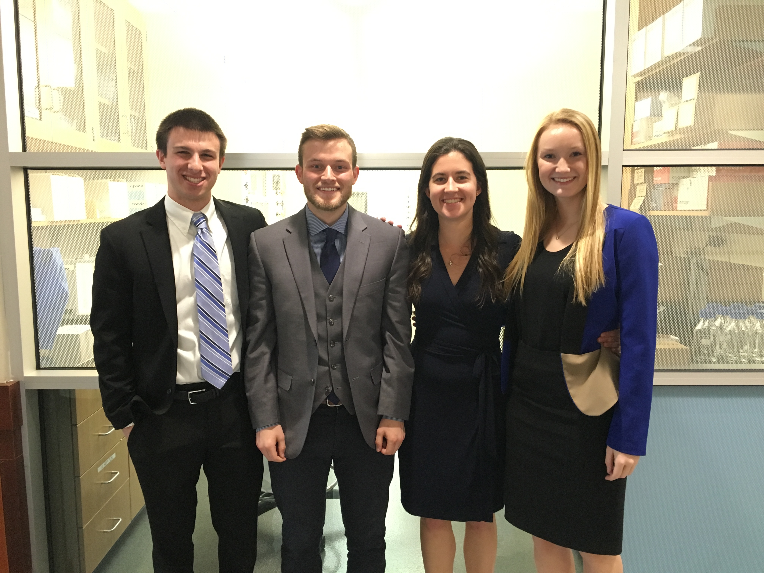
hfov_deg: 61.7
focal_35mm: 29
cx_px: 382
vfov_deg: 48.2
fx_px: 640
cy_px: 286
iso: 200
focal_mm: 4.15
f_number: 2.2
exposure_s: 1/17
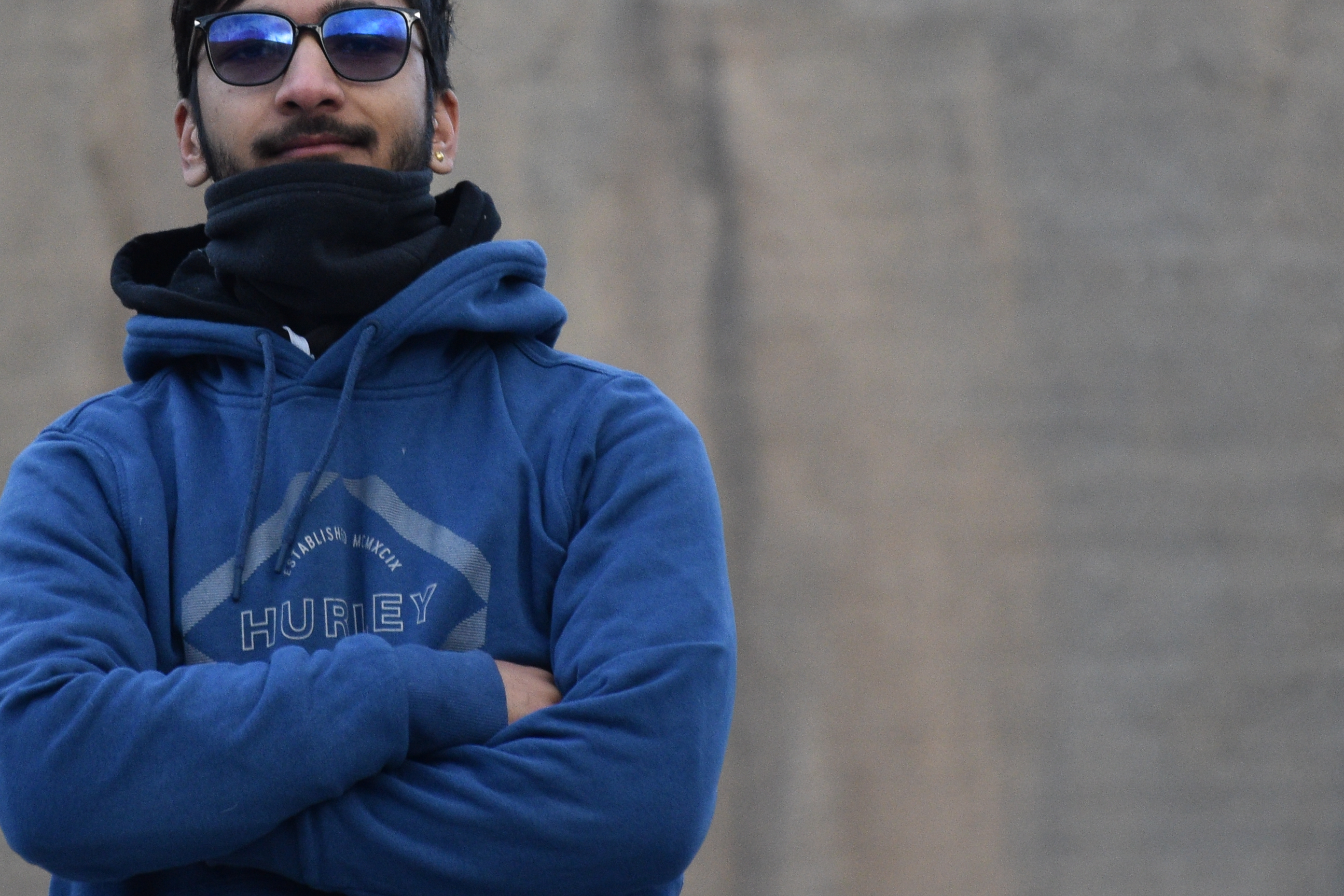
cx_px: 328
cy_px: 186
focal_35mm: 389
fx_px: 14523
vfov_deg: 3.5
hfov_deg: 5.3
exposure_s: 1/200
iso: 800
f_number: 5.6
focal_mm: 112
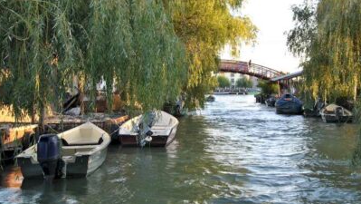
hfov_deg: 35.4
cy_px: 92
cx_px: 183
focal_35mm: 59
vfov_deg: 20.4
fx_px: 565
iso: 200
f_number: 5
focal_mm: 30
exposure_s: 1/100
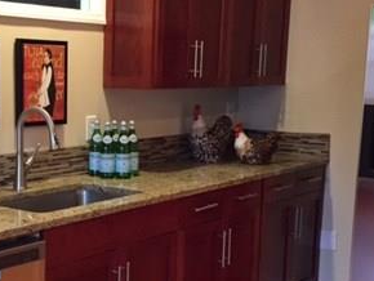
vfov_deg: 22.8
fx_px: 692
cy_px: 195
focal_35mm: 64
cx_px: 63
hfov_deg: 29.4
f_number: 2.2
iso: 250
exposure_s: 1/30
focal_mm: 4.15
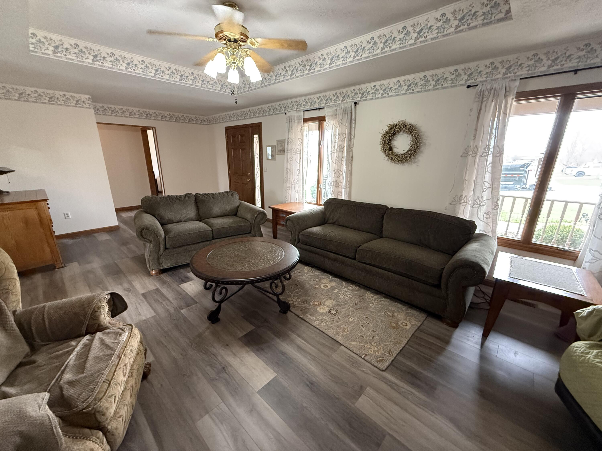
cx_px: 301
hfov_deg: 102.1
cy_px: 226
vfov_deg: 85.7
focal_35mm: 14
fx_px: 243
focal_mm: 2.22
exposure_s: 1/60
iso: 640
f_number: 2.2
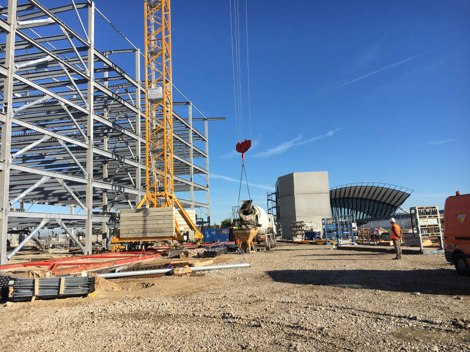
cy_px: 176
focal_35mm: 29
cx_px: 235
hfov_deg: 61.7
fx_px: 394
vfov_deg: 48.2
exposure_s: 1/1603
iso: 25
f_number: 2.2
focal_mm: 4.15
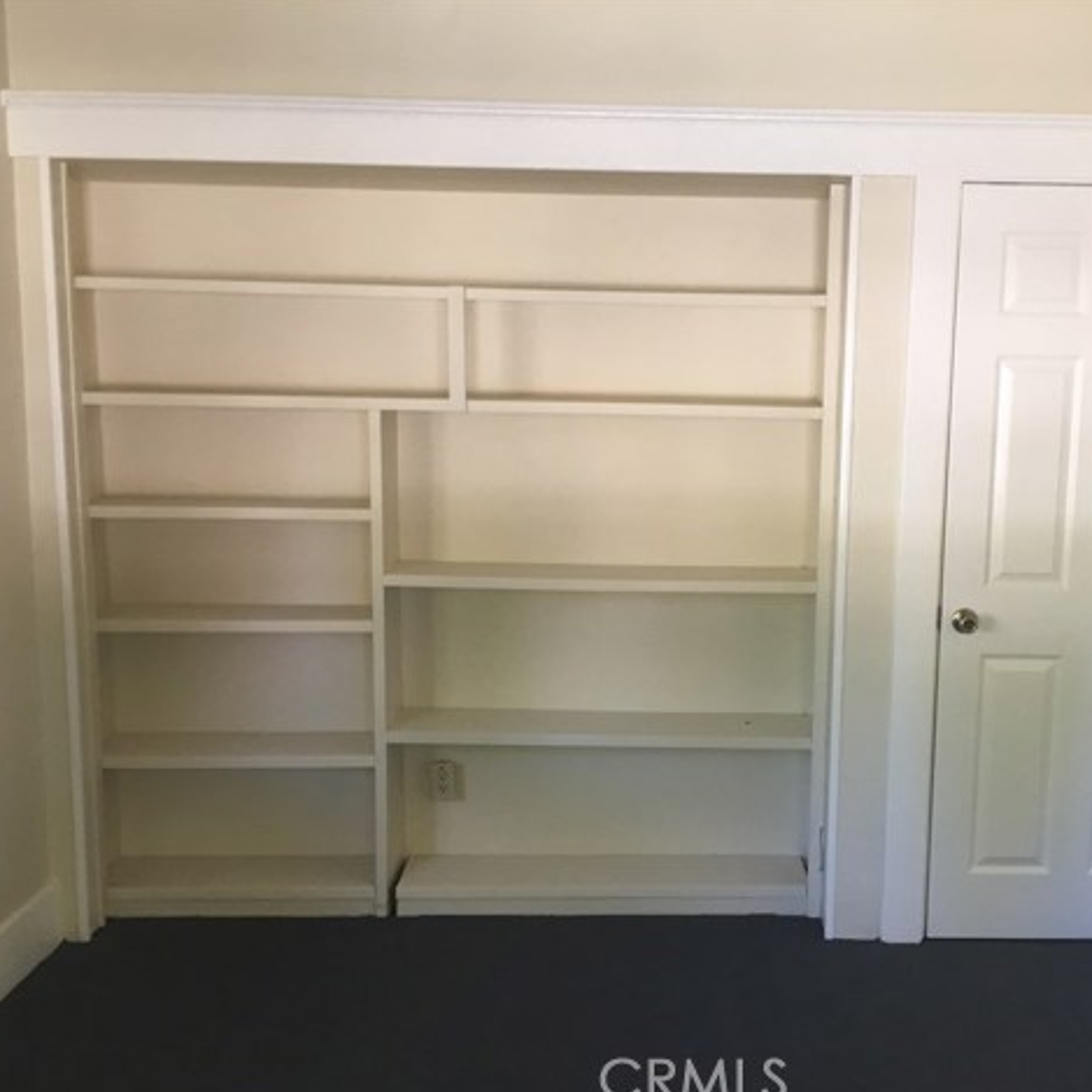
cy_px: 554
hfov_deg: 46.8
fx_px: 1249
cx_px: 680
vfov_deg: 47.2
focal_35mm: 35
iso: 64
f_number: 2.2
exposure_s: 1/30
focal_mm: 4.15
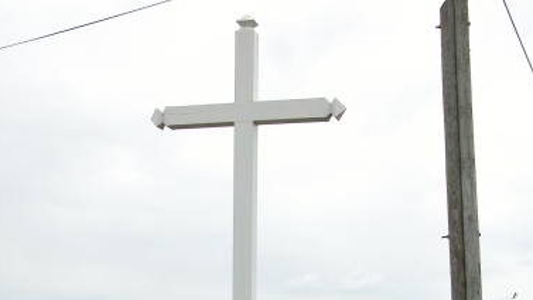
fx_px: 1046
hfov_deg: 28.6
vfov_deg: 15.7
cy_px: 351
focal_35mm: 74
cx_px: 267
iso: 100
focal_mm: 12.7
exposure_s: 1/237
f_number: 5.4
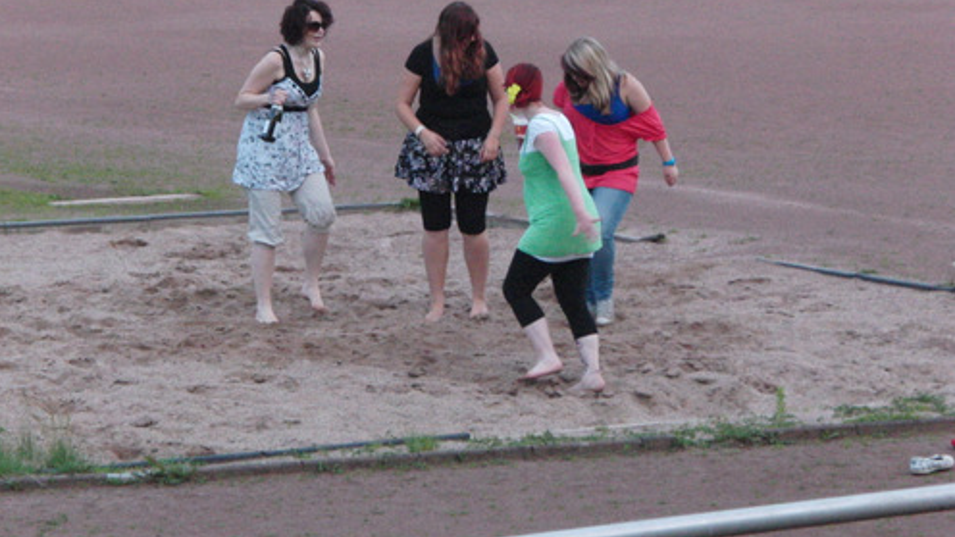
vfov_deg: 7.3
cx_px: 476
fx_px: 4229
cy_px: 243
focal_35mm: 167
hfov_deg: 12.9
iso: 800
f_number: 4.2
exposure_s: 1/100
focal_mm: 26.9
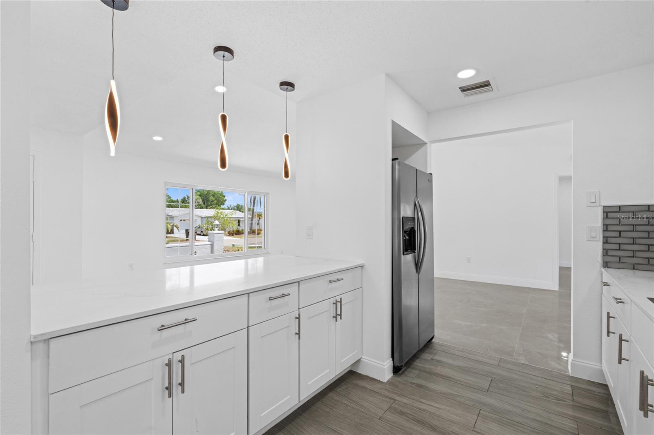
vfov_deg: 73.7
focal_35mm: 16
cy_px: 218
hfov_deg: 96.7
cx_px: 327
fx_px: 291
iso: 400
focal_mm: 16
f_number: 9
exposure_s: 1/15
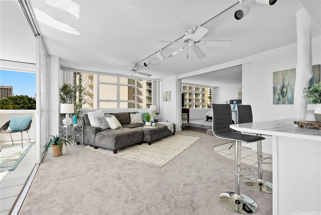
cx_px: 160
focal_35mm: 16
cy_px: 108
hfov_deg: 96.7
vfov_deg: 73.8
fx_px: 143
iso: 50
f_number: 7.1
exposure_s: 1/25
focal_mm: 16
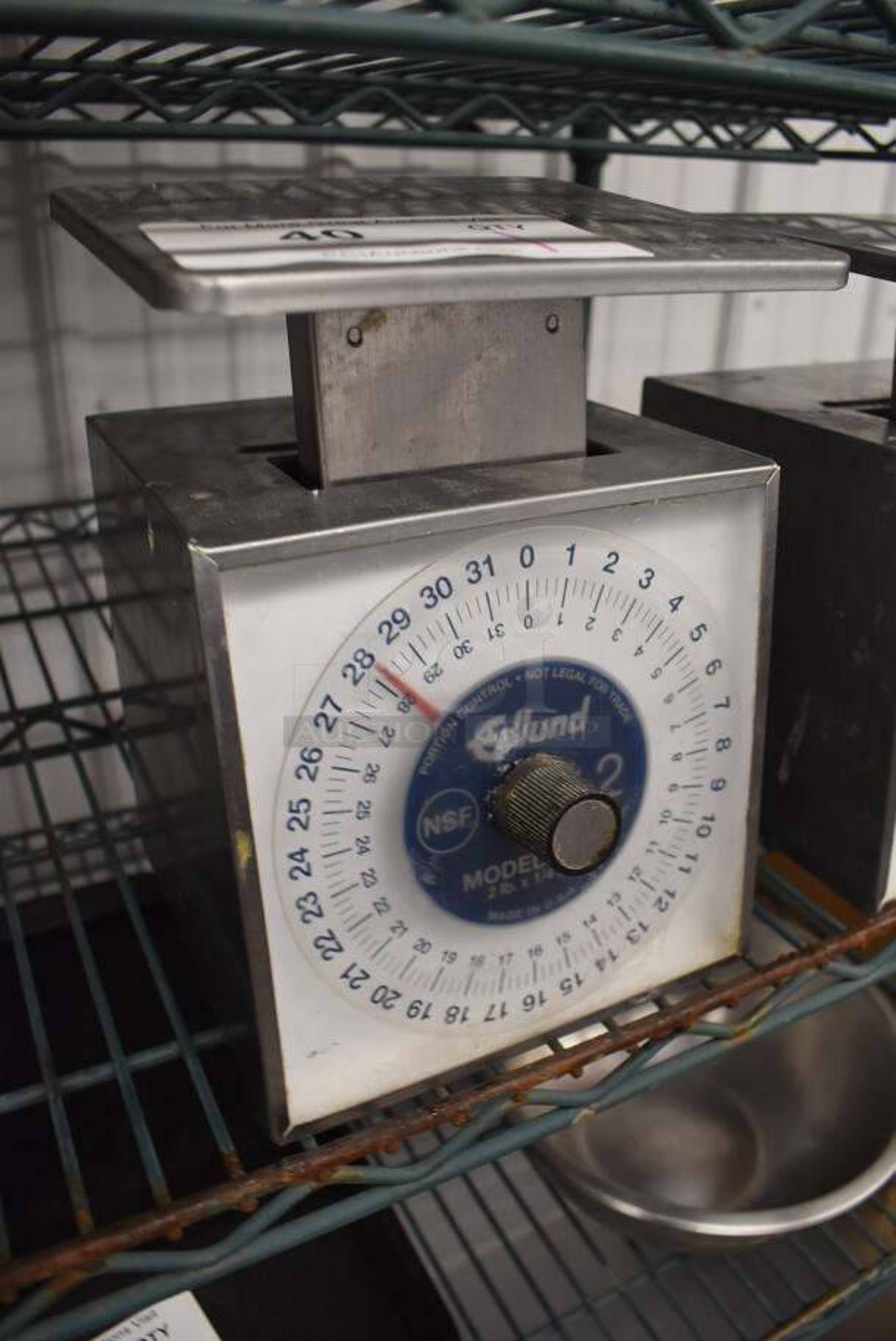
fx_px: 1006
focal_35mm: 27
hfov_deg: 48.0
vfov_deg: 67.3
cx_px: 448
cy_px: 670
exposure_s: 1/60
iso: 800
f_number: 5
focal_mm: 18
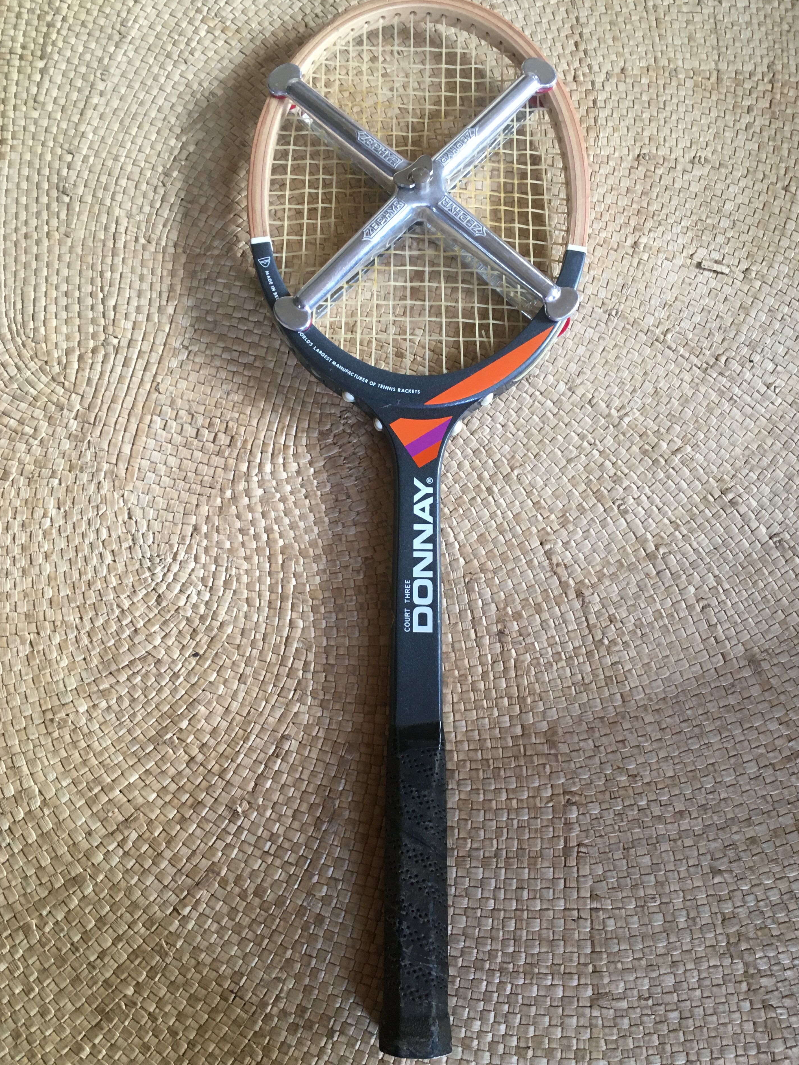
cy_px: 547
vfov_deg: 58.3
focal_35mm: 31
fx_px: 954
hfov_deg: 45.4
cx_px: 398
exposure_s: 1/33
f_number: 2.2
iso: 125
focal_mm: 4.15
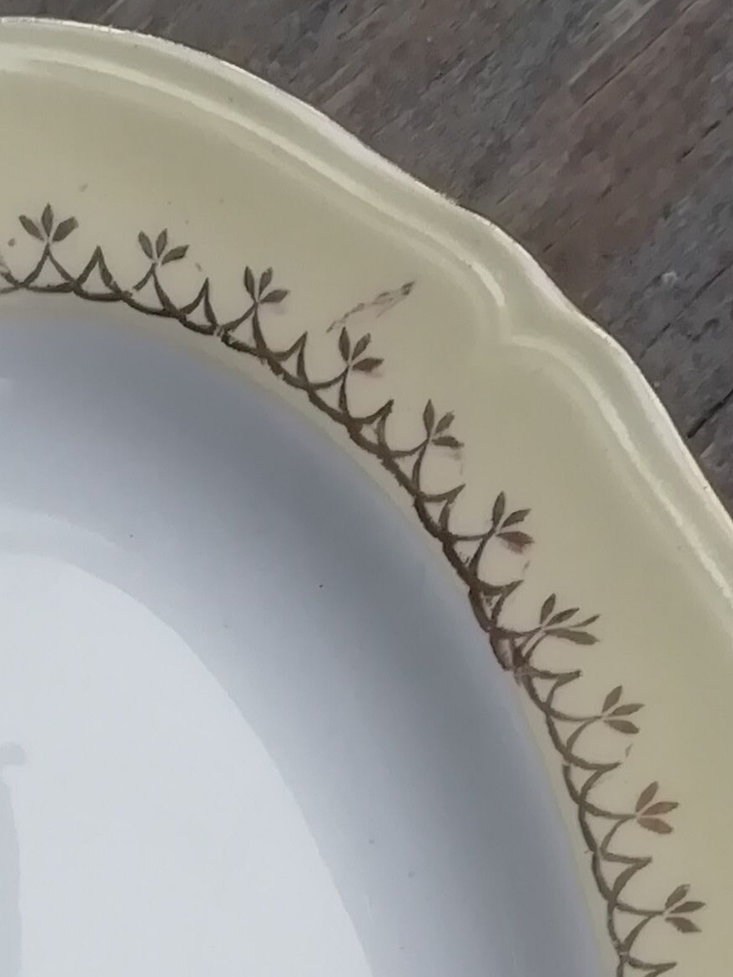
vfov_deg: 16.6
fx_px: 3106
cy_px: 1352
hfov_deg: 13.3
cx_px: -18
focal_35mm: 110
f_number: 2.2
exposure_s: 1/120
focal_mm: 3.21
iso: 50
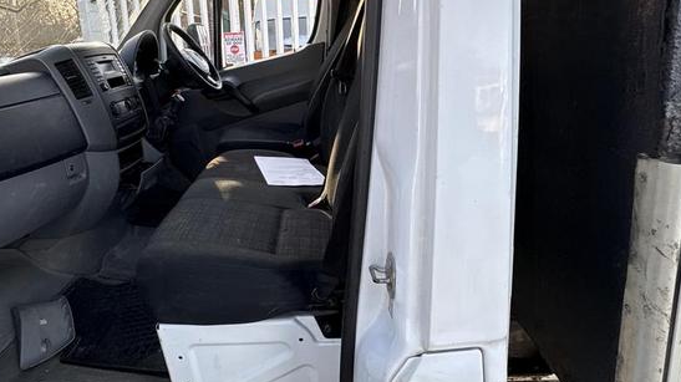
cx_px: 279
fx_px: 451
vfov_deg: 45.6
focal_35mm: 25
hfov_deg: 73.4
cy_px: 149
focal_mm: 2.22
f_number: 2.2
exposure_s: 1/178
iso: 40
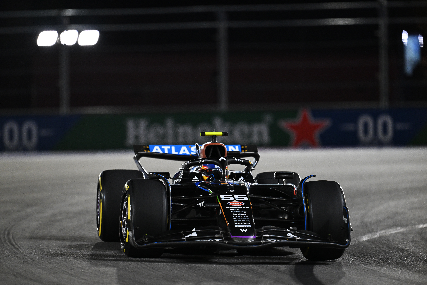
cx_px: 214
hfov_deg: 5.2
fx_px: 4744
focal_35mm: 400
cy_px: 142
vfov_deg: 3.4
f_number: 3.2
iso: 2500
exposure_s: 1/2000
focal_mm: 400
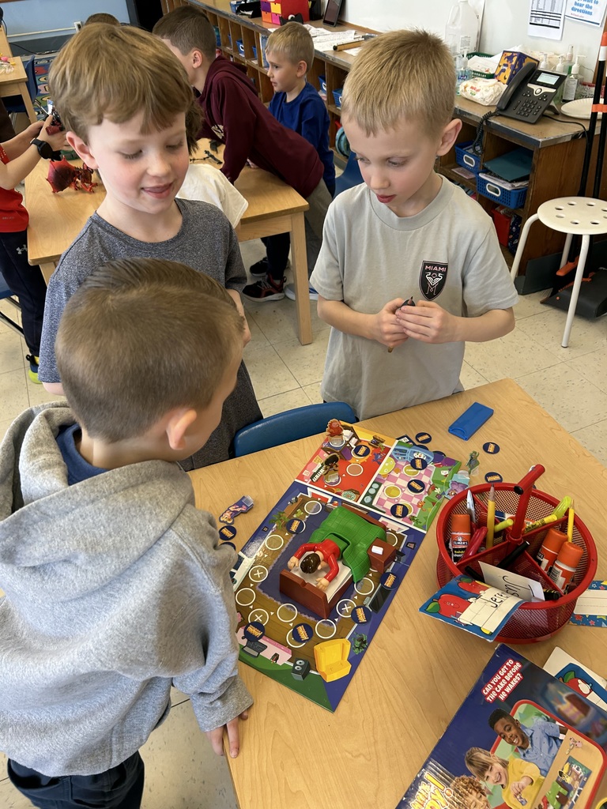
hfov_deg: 53.1
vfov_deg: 67.3
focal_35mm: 26
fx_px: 608
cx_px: 304
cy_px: 404
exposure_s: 1/120
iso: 100
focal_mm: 5.7
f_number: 1.5
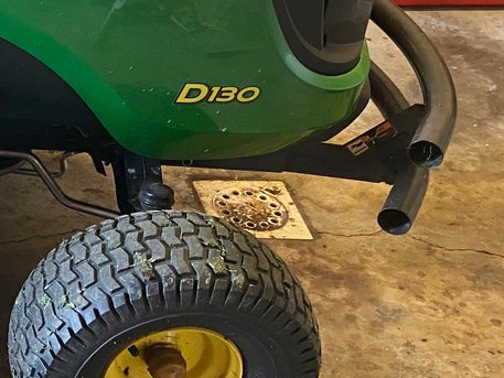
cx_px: -286
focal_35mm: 86
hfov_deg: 19.4
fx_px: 1252
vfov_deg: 16.9
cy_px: 33
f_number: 1.8
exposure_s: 1/46
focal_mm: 4.25
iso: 125
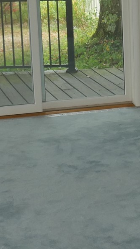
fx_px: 793
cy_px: 79
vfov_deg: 17.8
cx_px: 161
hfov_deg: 10.0
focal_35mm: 120
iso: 400
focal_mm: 16
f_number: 3.6
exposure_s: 1/125
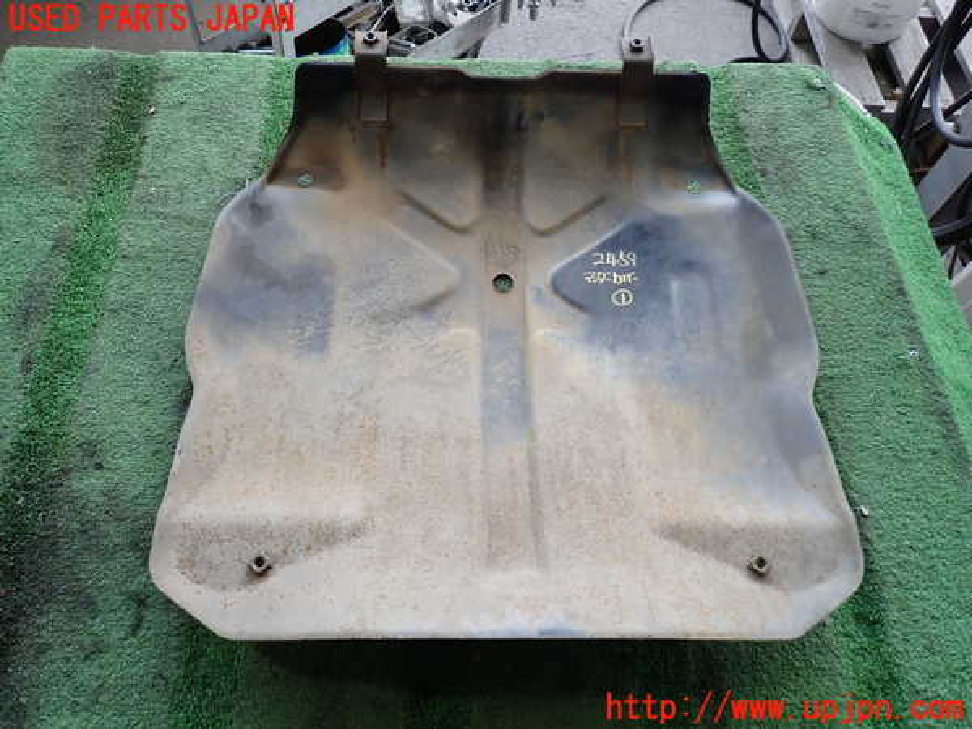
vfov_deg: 54.9
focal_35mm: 25
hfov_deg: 69.4
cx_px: 486
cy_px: 364
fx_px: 702
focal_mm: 4.5
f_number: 2
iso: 100
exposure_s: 1/60
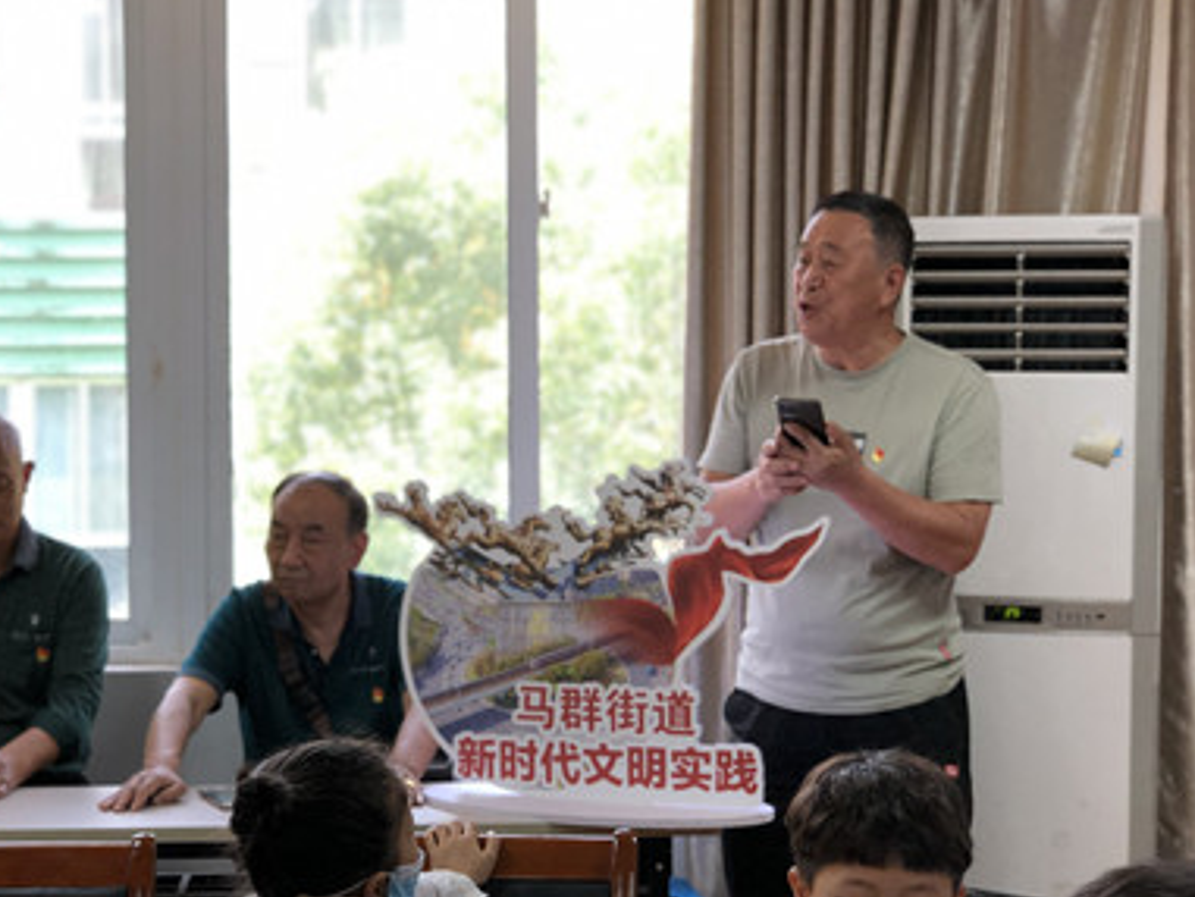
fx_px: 2590
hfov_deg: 25.9
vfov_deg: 19.6
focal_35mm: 75
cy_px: 514
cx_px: 467
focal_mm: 6
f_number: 2.4
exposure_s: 1/50
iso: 32
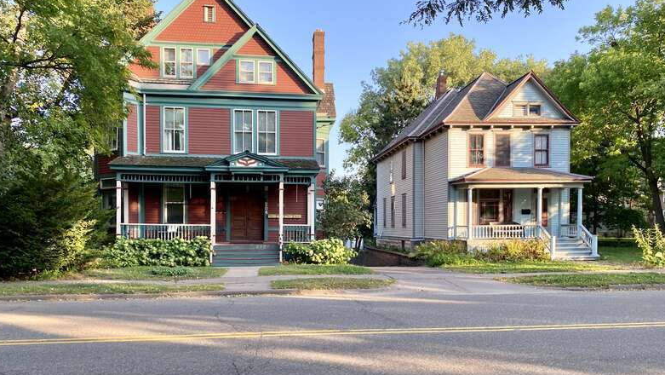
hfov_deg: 66.0
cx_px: 330
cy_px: 192
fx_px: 512
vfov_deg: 40.2
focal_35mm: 29
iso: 32
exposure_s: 1/337
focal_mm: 4.25
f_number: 1.8
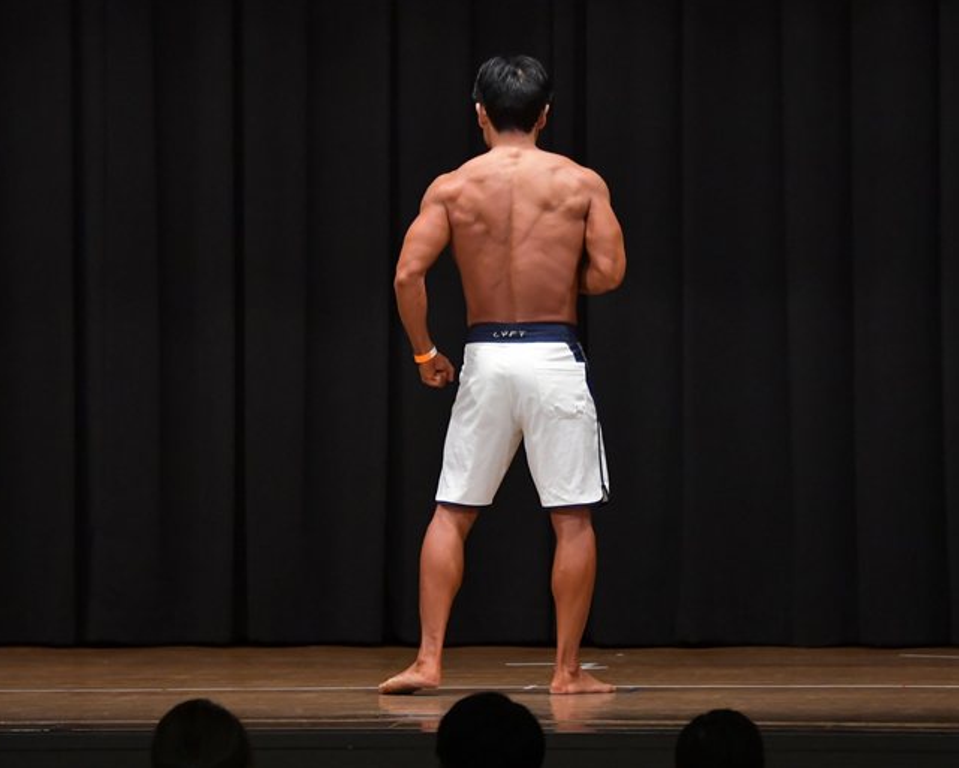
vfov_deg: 6.8
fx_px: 6501
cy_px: 383
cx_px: 491
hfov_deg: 8.4
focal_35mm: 229
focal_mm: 135
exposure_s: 1/400
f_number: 5.6
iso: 5000
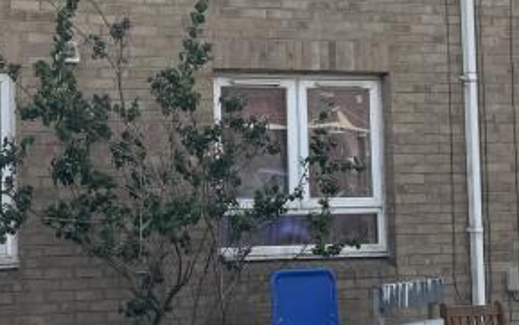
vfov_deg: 14.5
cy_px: 70
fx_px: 1274
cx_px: -65
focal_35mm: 90
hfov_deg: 21.7
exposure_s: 1/1456
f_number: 1.78
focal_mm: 6.76
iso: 80
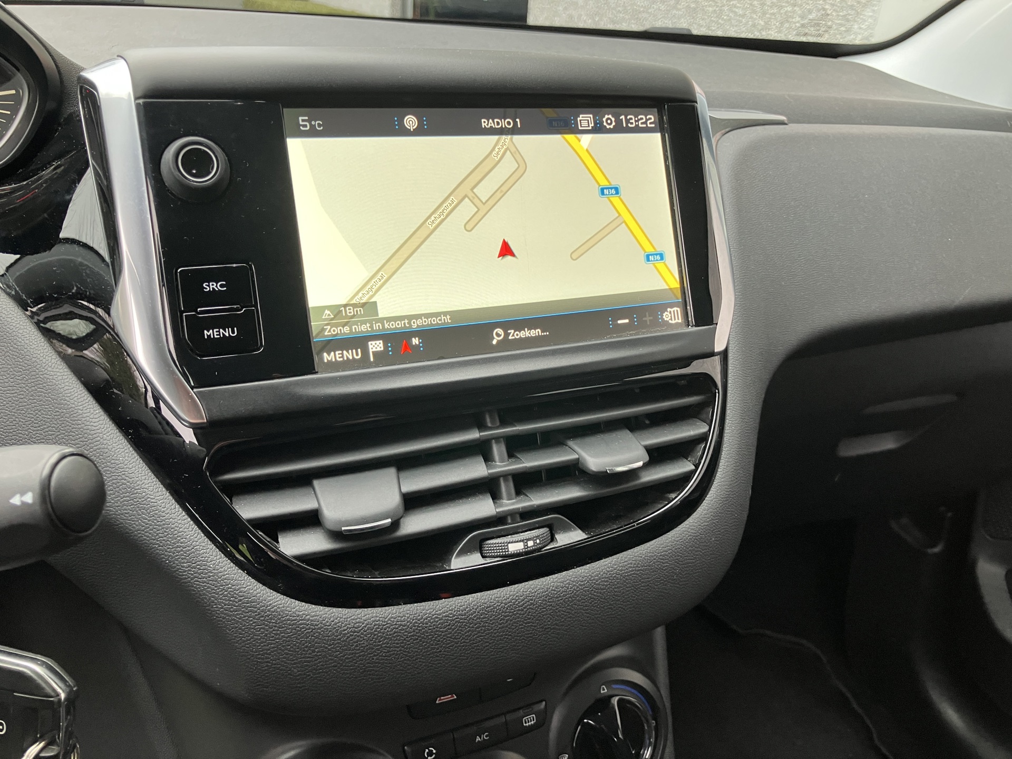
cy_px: 380
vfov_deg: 49.7
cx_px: 506
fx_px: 819
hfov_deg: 63.4
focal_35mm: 28
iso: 80
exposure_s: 1/60
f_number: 1.8
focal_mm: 3.99
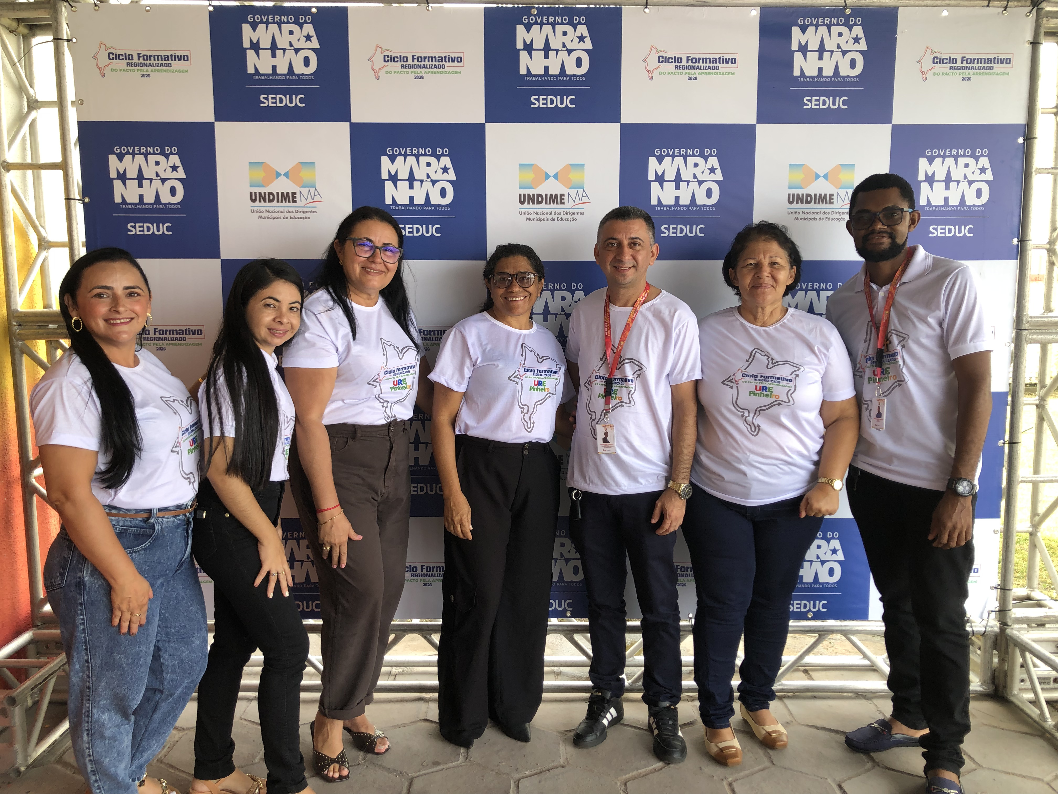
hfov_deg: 63.4
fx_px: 856
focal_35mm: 28
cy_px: 397
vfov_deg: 49.7
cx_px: 529
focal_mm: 3.99
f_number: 1.8
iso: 25
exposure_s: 1/120
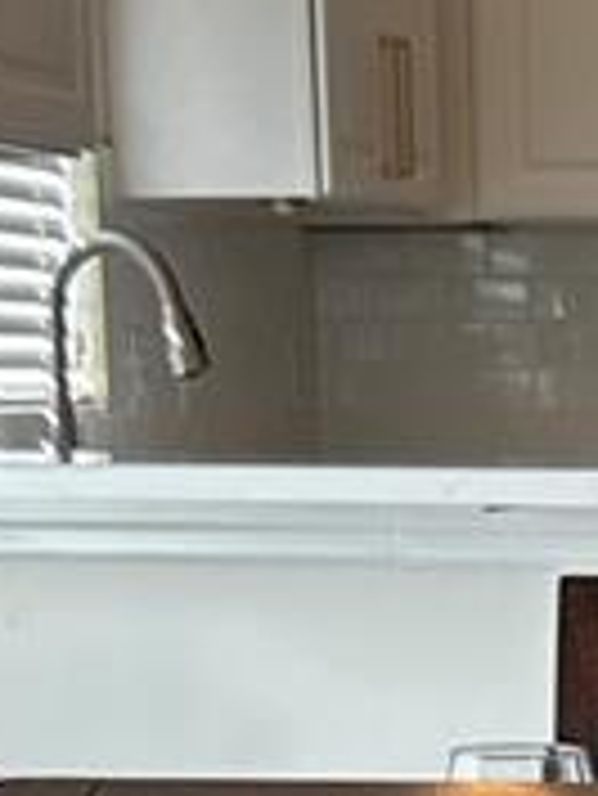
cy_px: 1079
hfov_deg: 8.2
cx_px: 1057
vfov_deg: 10.9
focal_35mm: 176
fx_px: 4049
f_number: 1.5
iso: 40
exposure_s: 1/120
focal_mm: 5.7
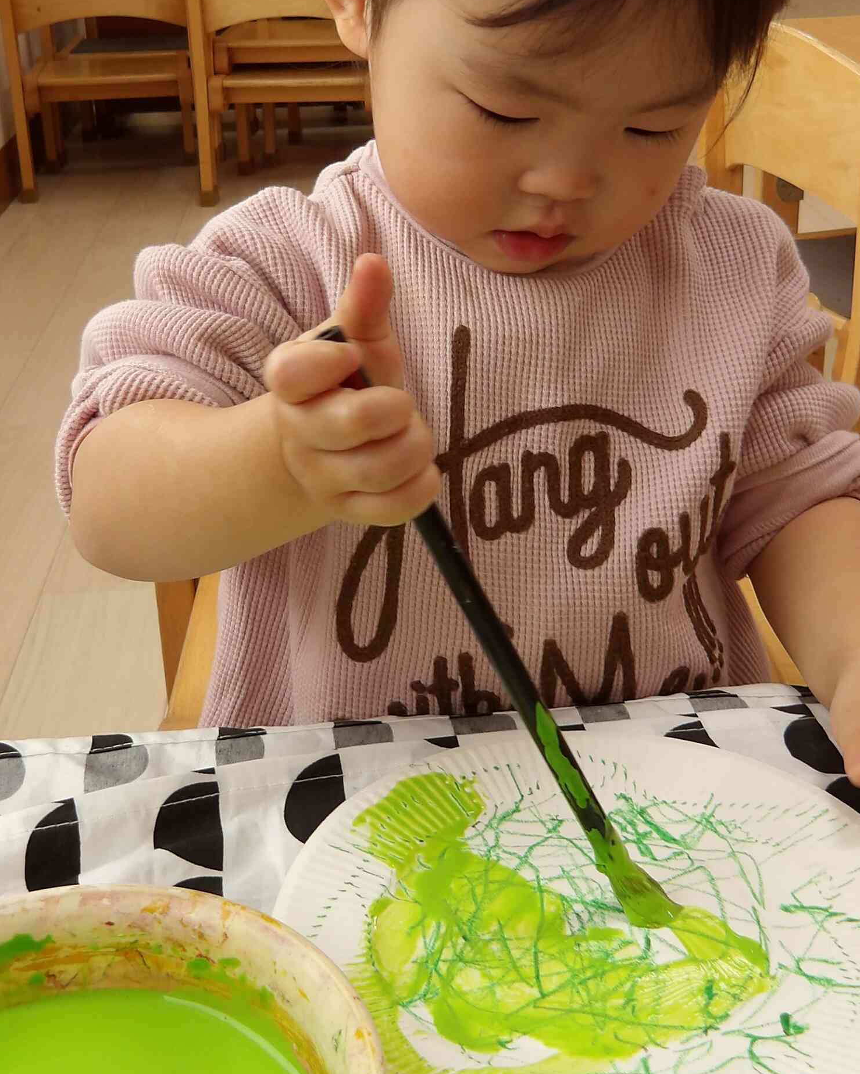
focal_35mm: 46
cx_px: 405
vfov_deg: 40.2
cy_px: 436
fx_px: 1463
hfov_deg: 32.7
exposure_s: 1/55
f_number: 3
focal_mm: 4.9
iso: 100
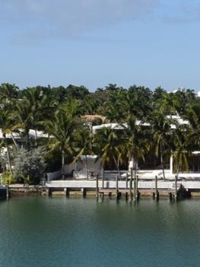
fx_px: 1065
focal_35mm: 138
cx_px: 359
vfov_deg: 14.3
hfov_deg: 10.1
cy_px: 122
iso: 200
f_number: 11
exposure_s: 1/500
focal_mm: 21
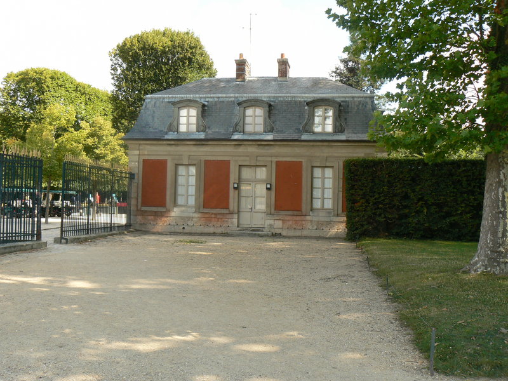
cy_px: 190
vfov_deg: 39.7
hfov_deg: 51.4
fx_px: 528
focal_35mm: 36
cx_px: 254
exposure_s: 1/125
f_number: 5
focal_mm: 6
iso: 80
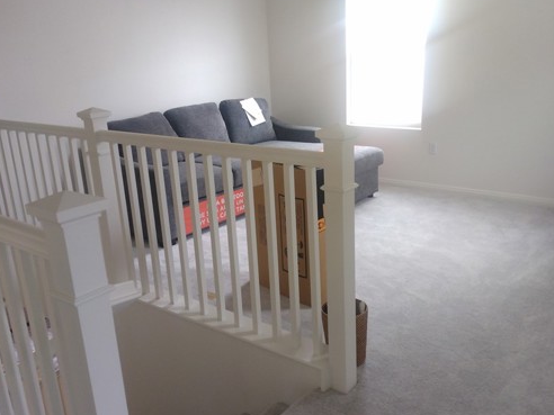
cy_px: 224
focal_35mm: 26
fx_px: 416
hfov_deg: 67.2
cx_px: 294
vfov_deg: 53.0
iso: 178
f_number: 2
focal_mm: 3.54
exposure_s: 1/30
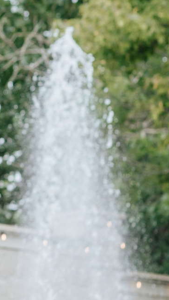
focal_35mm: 309
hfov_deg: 3.8
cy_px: 135
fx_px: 2463
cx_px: -328
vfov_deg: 7.0
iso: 100
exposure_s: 1/400
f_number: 3.2
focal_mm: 50
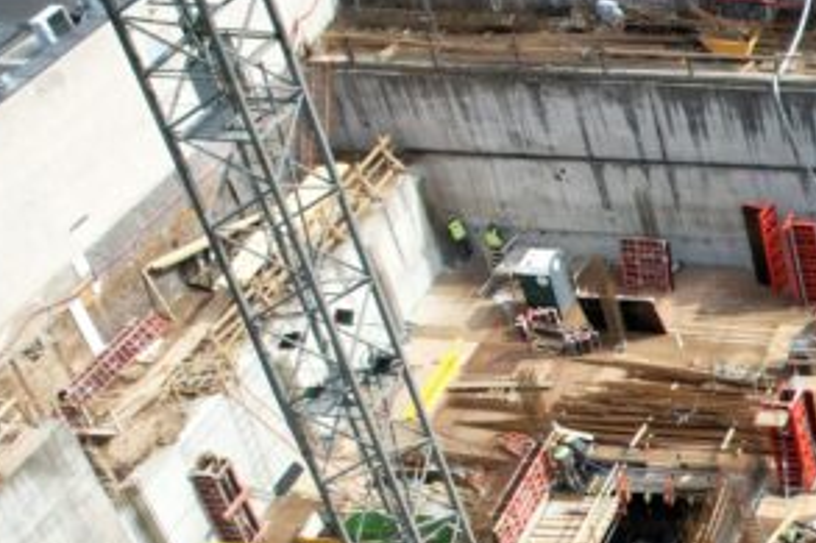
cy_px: 491
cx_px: 1250
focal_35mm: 77
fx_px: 1744
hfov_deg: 21.6
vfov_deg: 17.4
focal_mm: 8.38
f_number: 2.8
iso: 100
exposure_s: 1/640
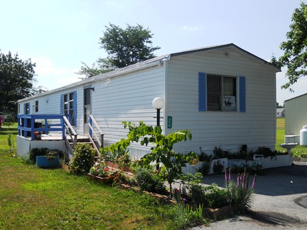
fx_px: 319
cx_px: 154
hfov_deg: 51.4
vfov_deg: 39.7
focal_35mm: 36
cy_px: 115
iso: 80
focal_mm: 6.4
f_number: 6
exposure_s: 1/320
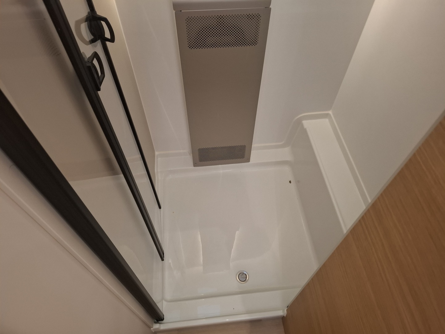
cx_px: 222
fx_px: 296
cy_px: 167
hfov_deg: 73.9
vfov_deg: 58.9
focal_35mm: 23
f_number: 1.8
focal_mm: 5.54
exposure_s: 1/25
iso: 500
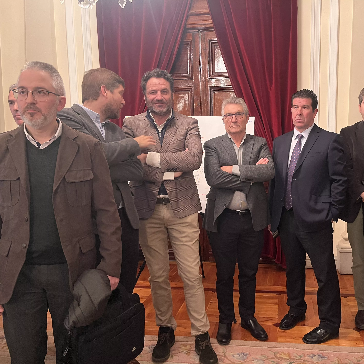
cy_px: 184
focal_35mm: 31
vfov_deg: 52.5
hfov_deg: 51.8
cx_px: 234
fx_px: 369
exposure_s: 1/50
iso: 250
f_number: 1.6
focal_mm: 5.1
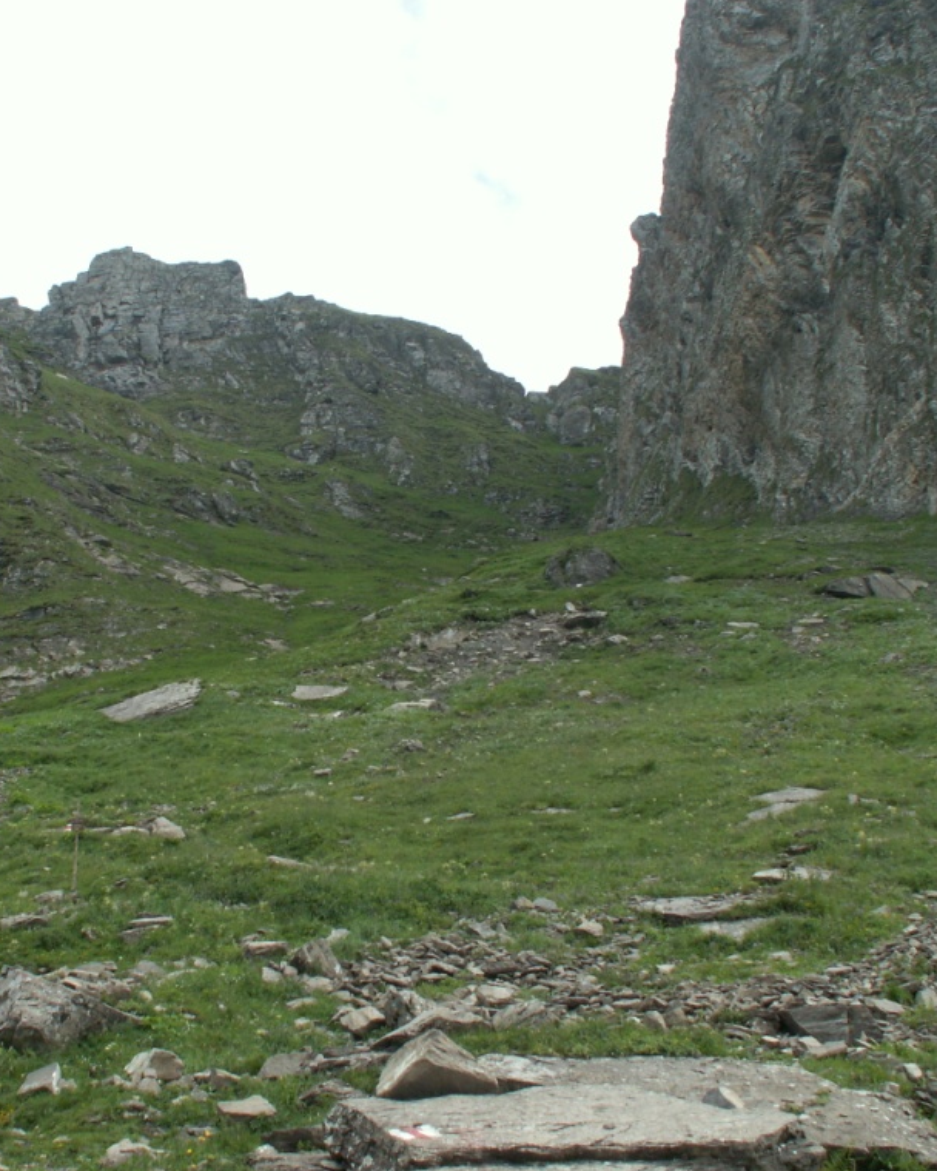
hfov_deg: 32.6
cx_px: 348
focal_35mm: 46
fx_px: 1595
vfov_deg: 40.3
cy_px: 586
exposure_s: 1/160
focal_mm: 5.86
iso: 50
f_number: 5.6
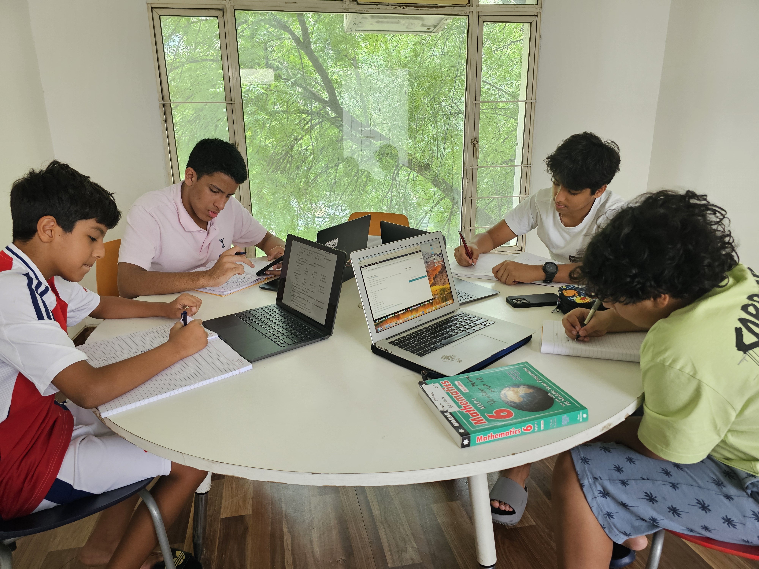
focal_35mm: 23
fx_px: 504
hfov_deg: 73.9
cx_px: 380
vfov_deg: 58.9
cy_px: 284
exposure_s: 1/120
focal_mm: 6.3
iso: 200
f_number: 1.7
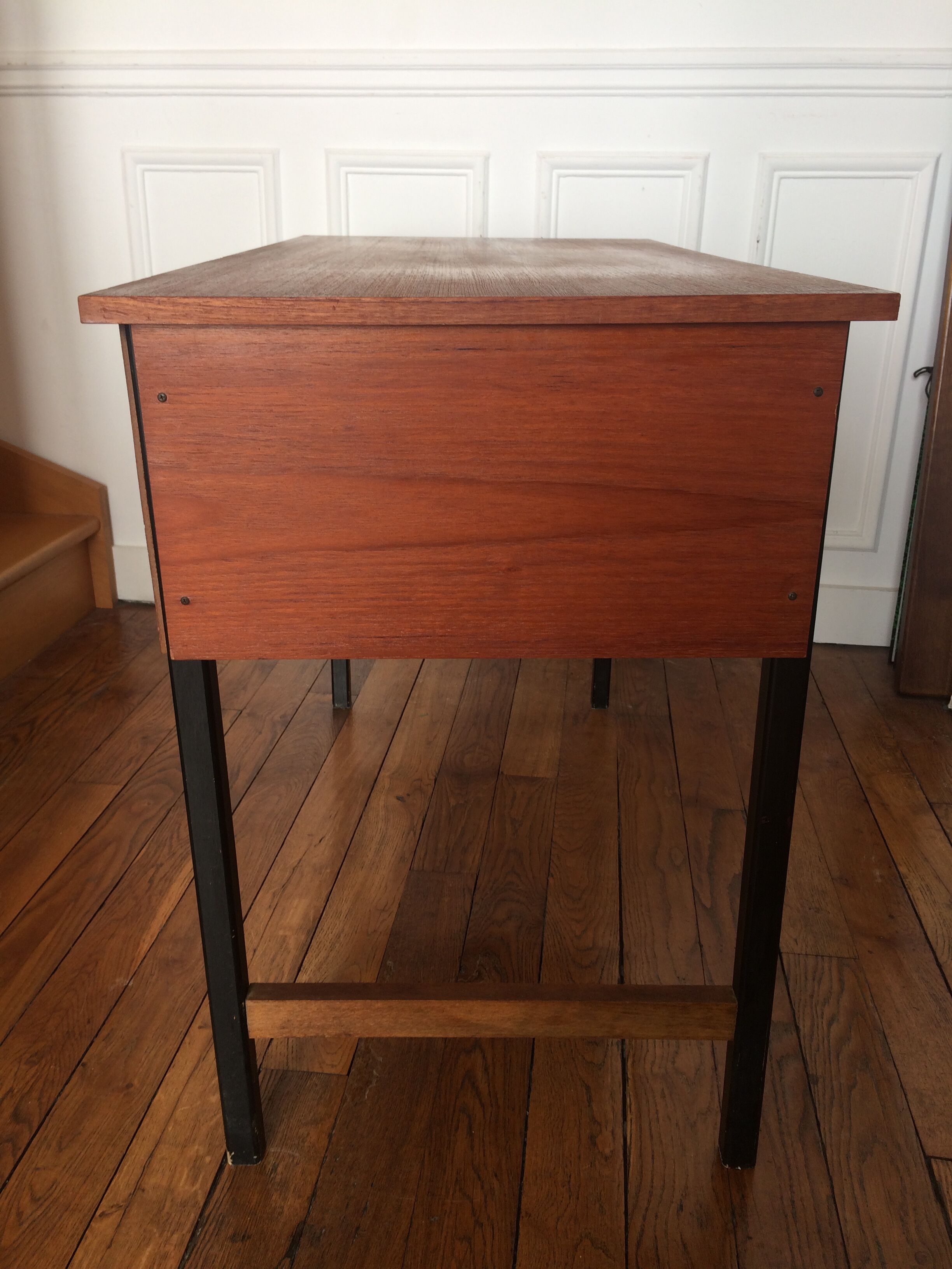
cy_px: 634
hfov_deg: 48.2
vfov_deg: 61.7
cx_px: 476
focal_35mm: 29
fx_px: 1063
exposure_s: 1/50
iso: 40
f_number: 2.2
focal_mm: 4.15
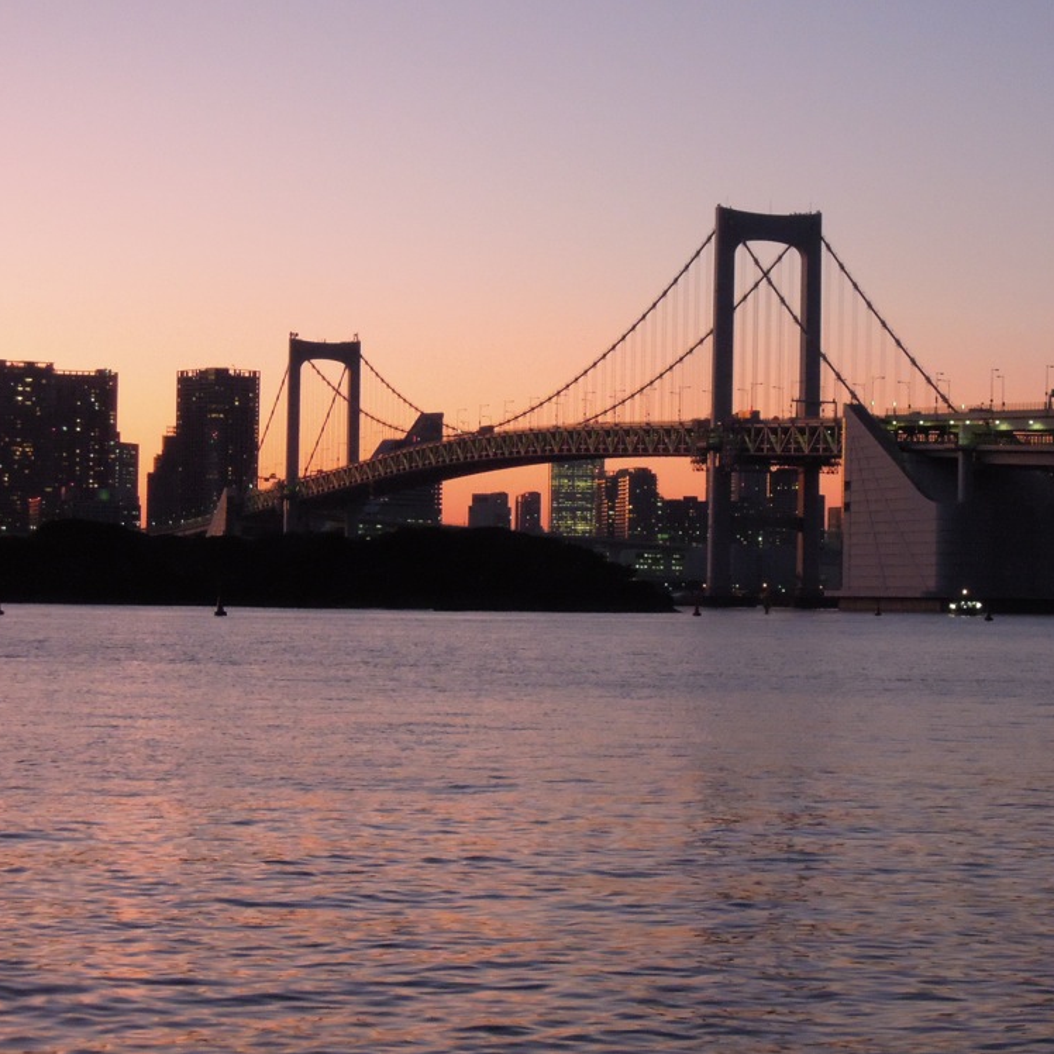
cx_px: 633
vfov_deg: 19.1
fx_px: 3135
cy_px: 527
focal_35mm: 91
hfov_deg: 19.1
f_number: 4.7
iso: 800
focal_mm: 13.8
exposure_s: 1/20
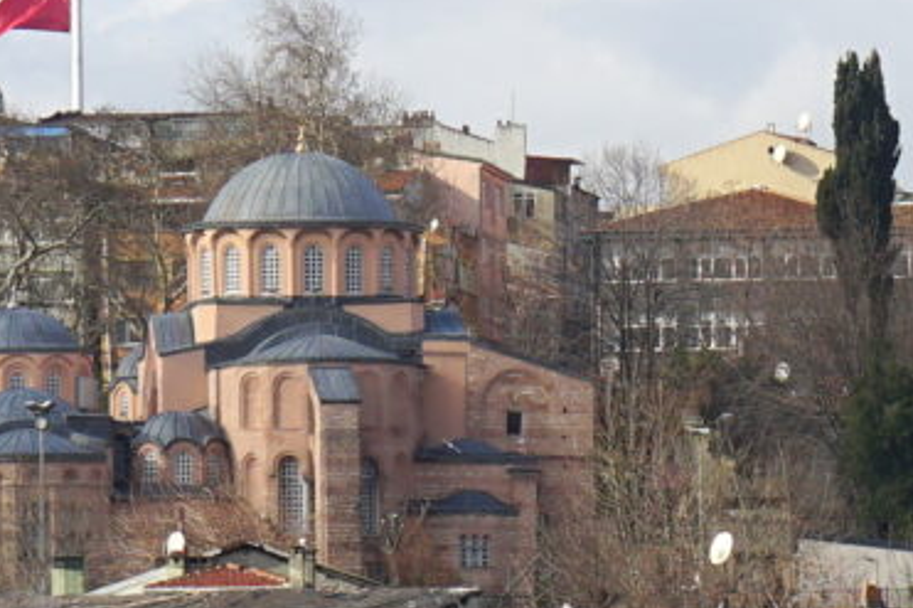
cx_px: 463
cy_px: 239
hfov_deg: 14.2
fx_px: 3676
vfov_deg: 9.5
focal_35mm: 145
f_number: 9
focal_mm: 70
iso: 100
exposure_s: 1/250
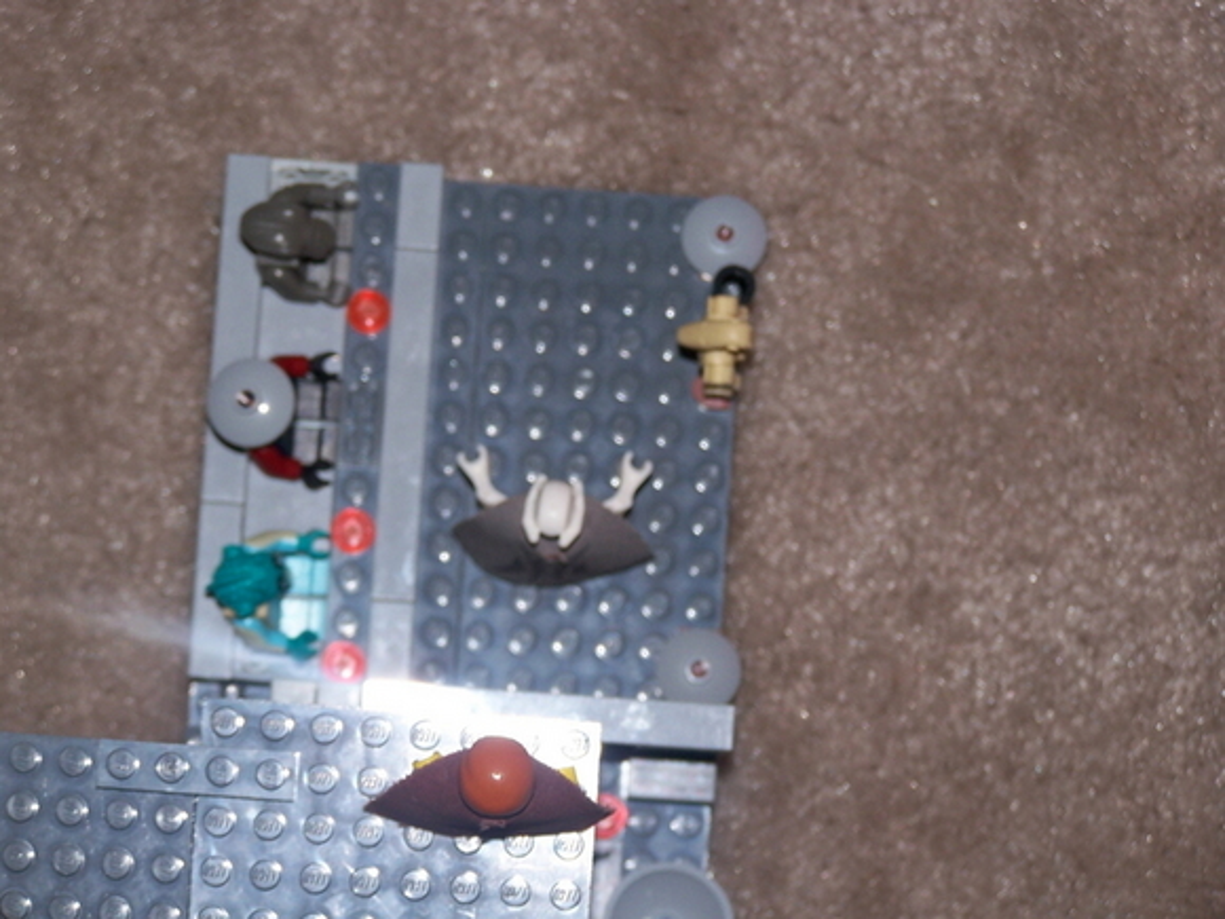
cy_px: 460
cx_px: 612
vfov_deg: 11.6
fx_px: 4530
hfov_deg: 15.4
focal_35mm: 128
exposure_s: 1/90
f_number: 3.2
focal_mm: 21.2
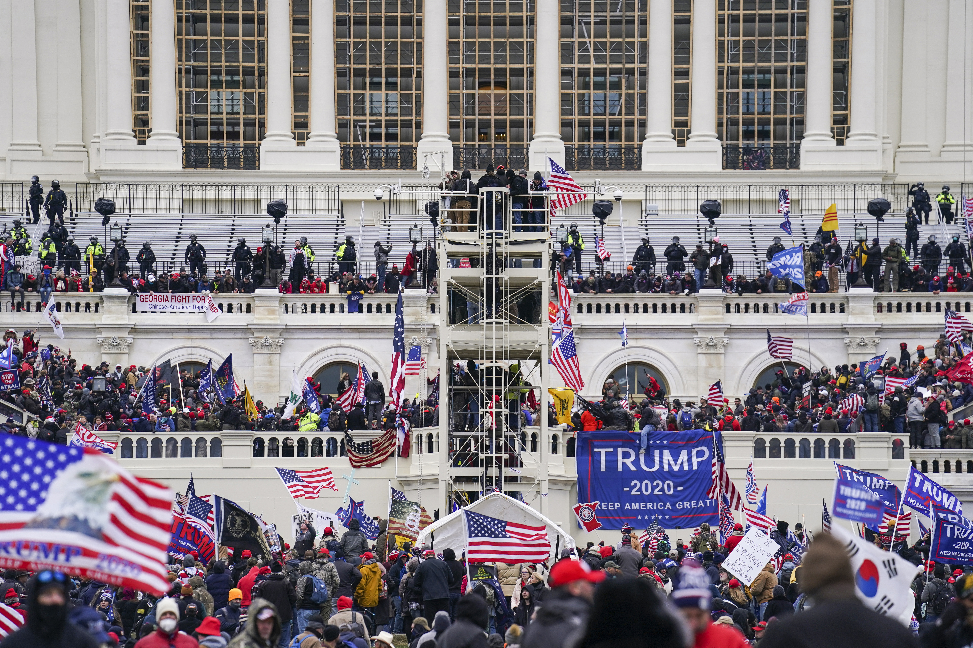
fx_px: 5351
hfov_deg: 10.4
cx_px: 486
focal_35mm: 198
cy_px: 324
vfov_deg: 6.9
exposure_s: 1/400
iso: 400
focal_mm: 198
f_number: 4
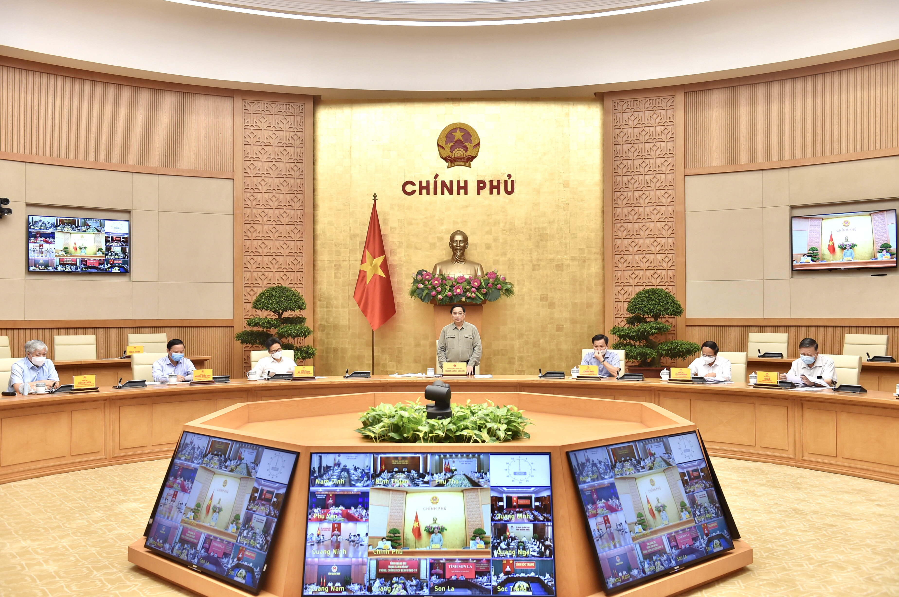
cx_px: 450
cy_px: 298
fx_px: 873
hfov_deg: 54.5
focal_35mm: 35
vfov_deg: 37.8
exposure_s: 1/160
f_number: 4.5
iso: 1000
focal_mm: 35
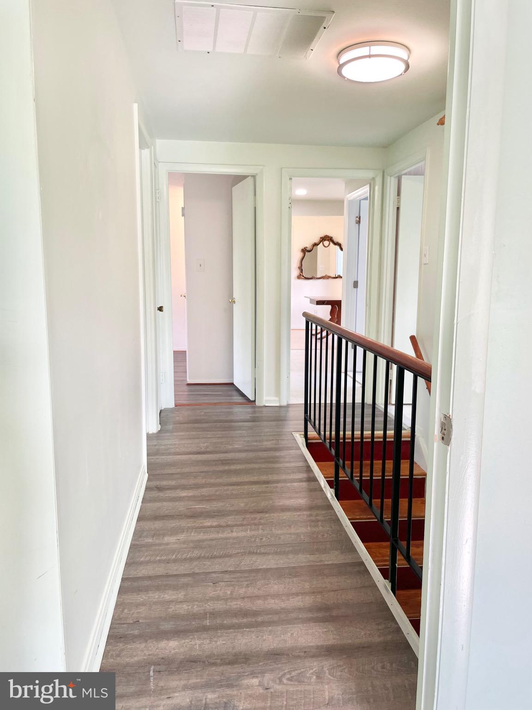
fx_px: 533
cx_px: 266
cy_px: 355
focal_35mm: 26
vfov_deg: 67.3
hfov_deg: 53.1
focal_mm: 4.2
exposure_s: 1/120
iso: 50
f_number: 1.6
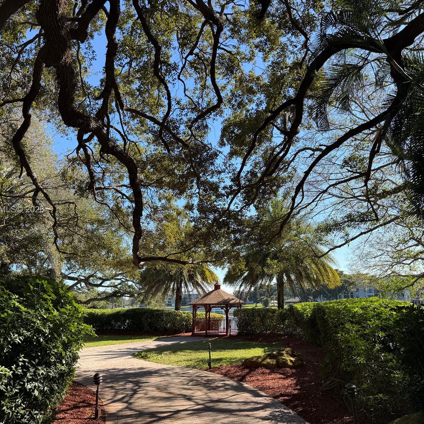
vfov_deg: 55.6
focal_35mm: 29
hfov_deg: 55.6
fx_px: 402
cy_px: 210
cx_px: 221
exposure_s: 1/1689
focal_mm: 6.76
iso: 80
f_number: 1.78
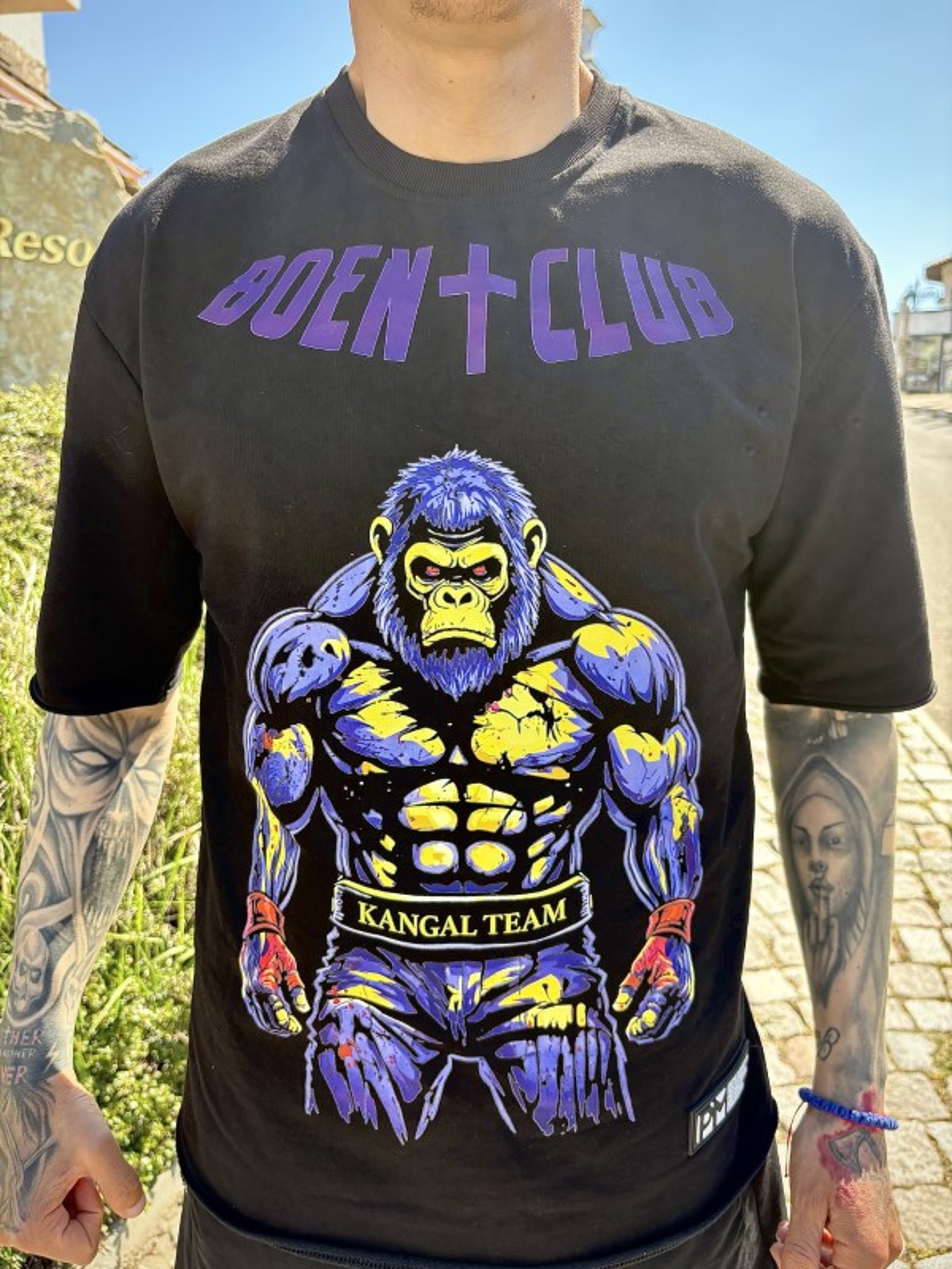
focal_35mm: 26
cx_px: 476
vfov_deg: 67.3
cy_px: 634
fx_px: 953
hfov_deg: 53.1
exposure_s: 1/566
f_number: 1.6
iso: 64
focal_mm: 5.96
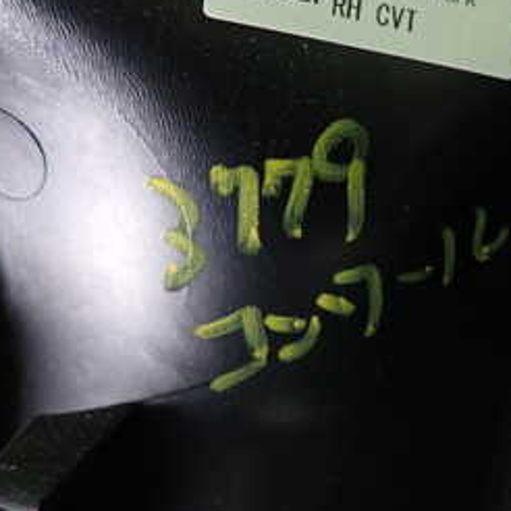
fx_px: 902
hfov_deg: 30.9
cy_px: 208
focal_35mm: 54
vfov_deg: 31.6
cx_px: 401
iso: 400
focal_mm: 4.5
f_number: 2
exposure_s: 1/30
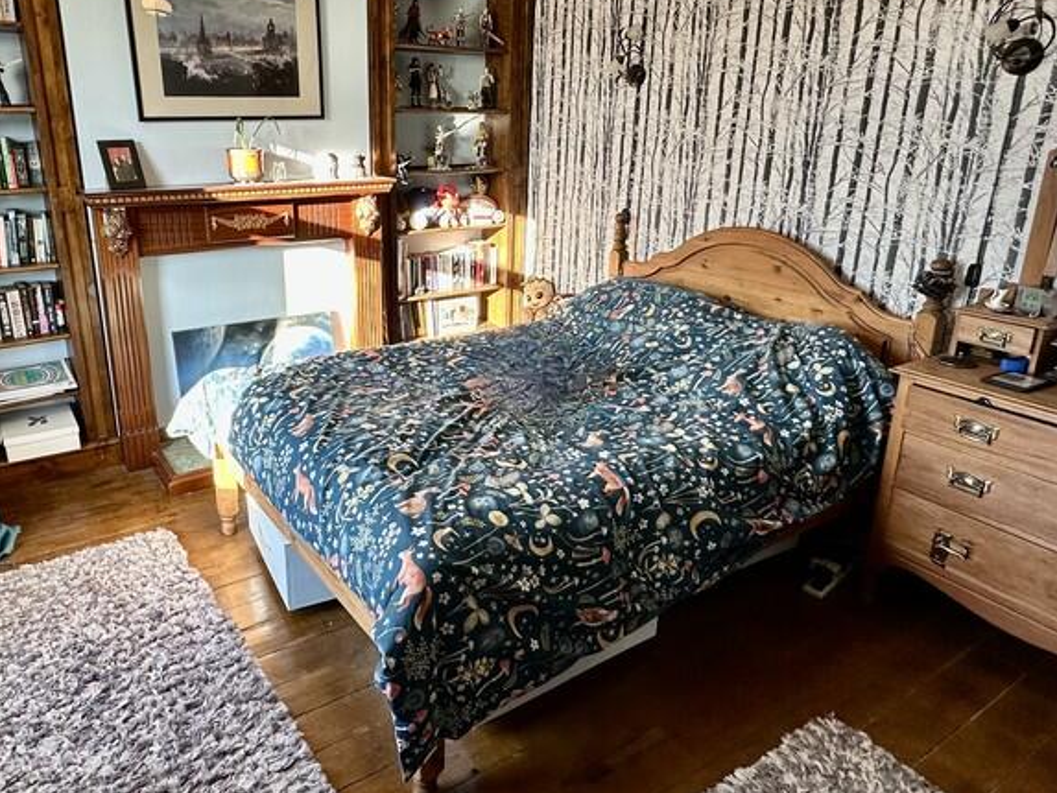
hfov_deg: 68.9
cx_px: 439
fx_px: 764
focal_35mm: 25
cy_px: 356
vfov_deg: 54.8
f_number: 2.2
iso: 100
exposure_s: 1/99
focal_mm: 2.22
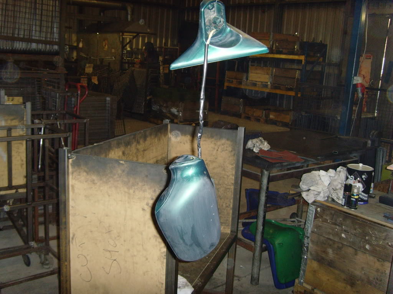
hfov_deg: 47.9
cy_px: 147
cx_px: 196
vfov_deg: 36.8
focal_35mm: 39
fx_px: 443
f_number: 3.5
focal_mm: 6.6
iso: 200
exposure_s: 1/45
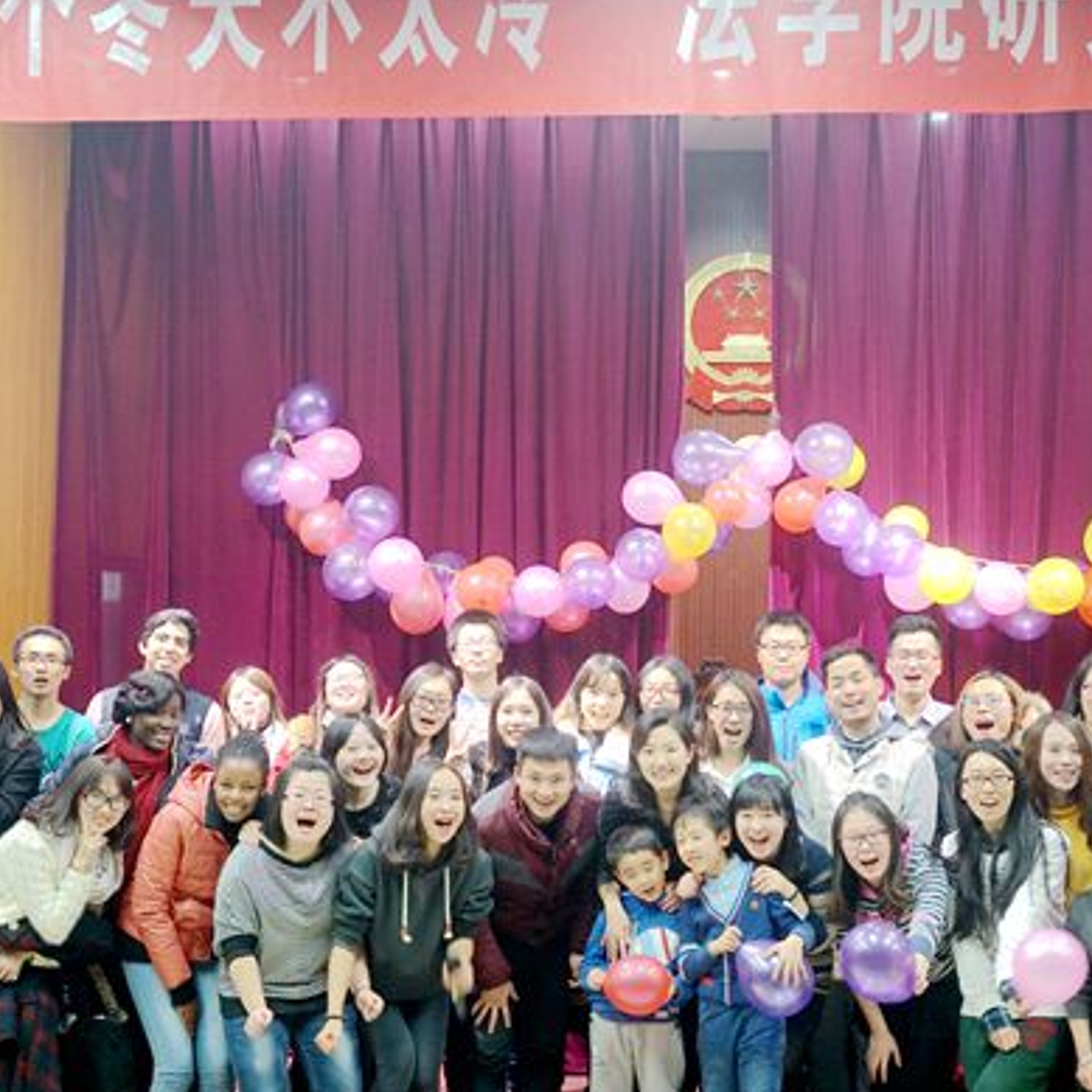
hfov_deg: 34.7
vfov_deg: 34.7
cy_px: 585
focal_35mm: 49
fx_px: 1749
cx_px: 578
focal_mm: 35
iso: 320
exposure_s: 1/30
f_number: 2.8
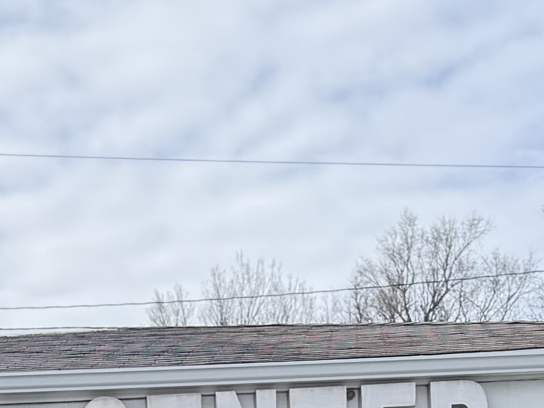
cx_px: 33
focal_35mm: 125
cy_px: 955
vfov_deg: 10.4
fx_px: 1965
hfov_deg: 15.5
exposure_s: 1/2703
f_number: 1.78
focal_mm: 6.76
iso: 100
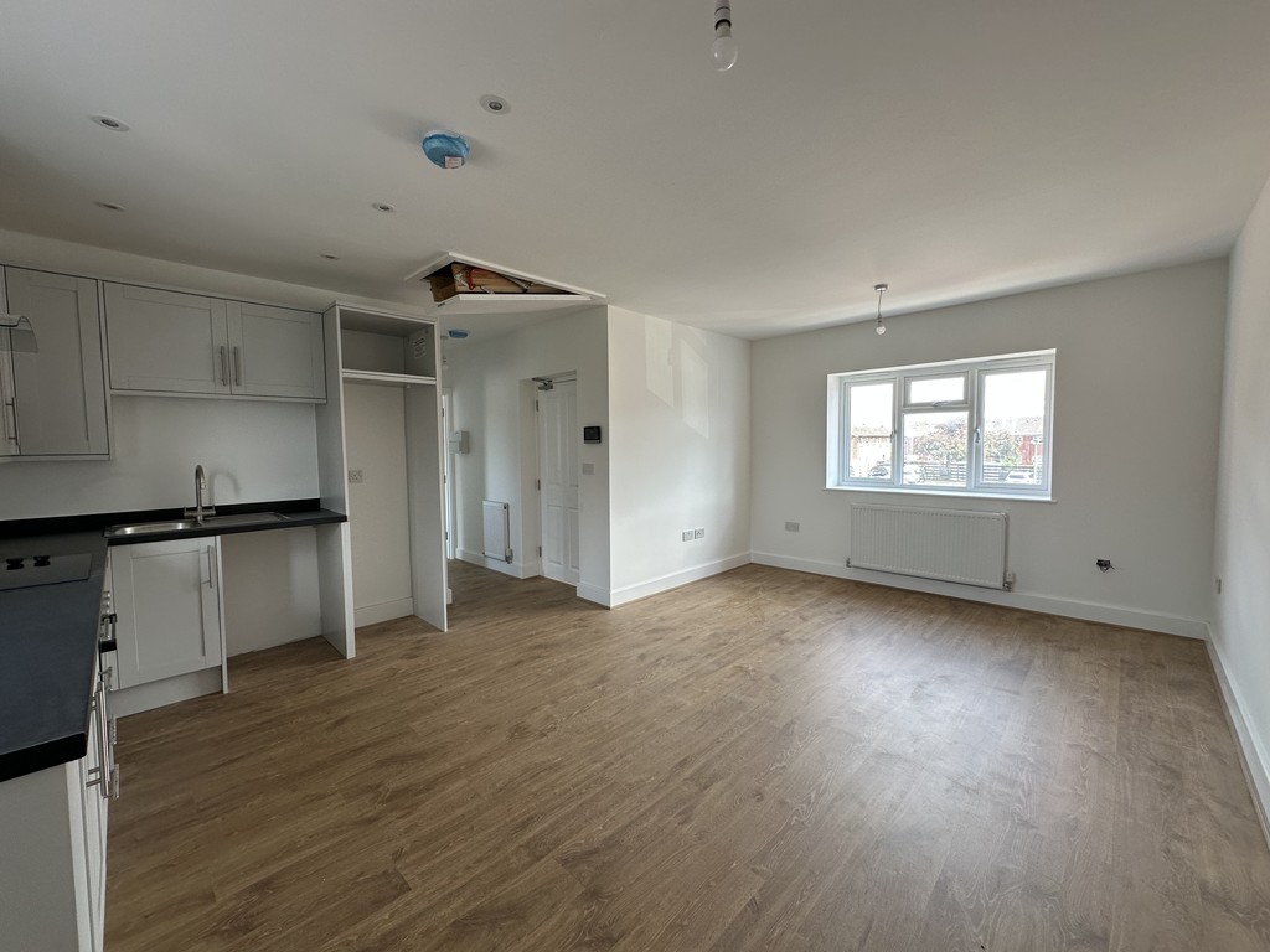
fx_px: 514
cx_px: 635
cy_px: 476
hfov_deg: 102.1
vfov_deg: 85.7
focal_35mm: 14
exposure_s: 1/99
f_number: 2.2
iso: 64
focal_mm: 2.22
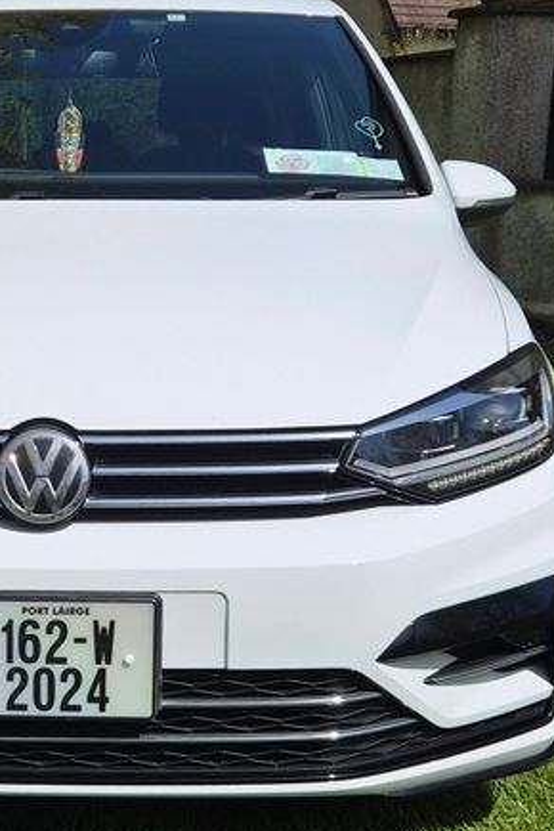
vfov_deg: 57.2
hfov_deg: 37.6
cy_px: 415
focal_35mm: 33
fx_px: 762
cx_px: 67
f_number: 1.8
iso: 64
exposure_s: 1/7696
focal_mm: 5.4
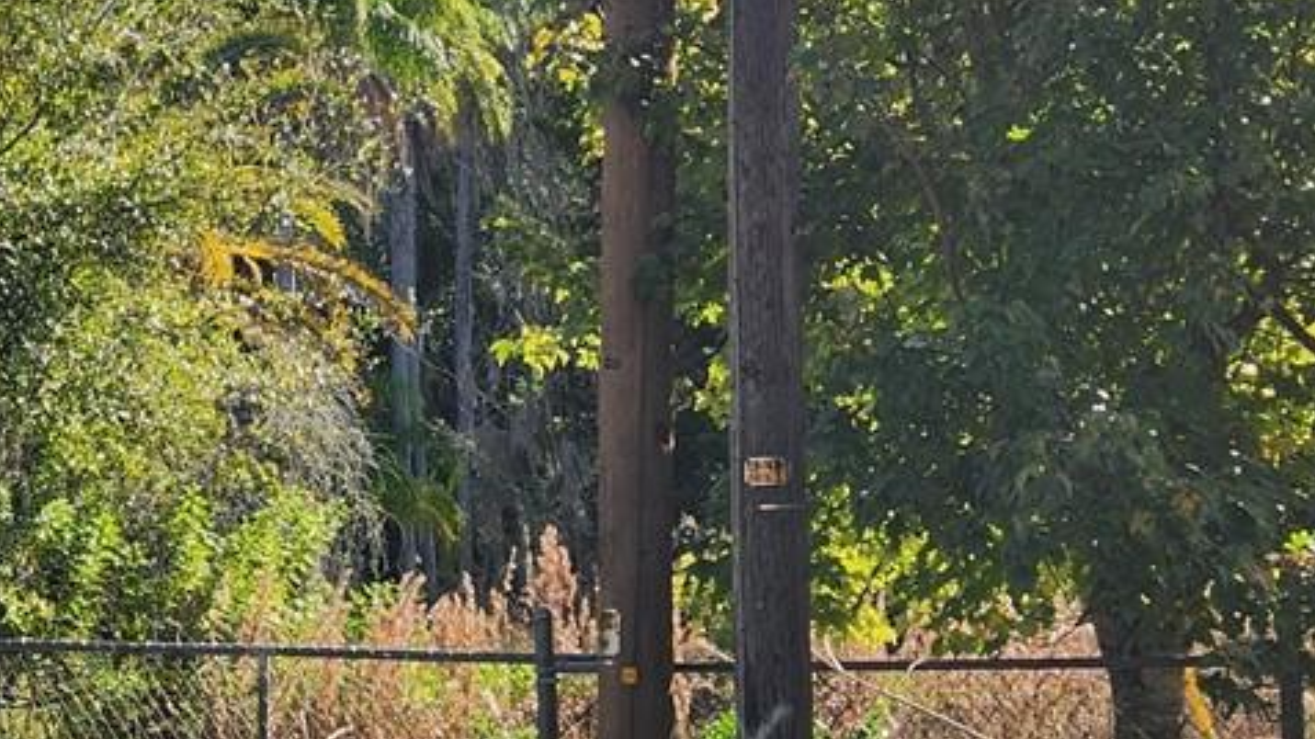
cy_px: 543
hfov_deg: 24.0
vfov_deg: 14.3
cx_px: -50
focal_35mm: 84
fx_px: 2928
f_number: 1.8
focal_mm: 5.4
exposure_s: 1/1061
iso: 20
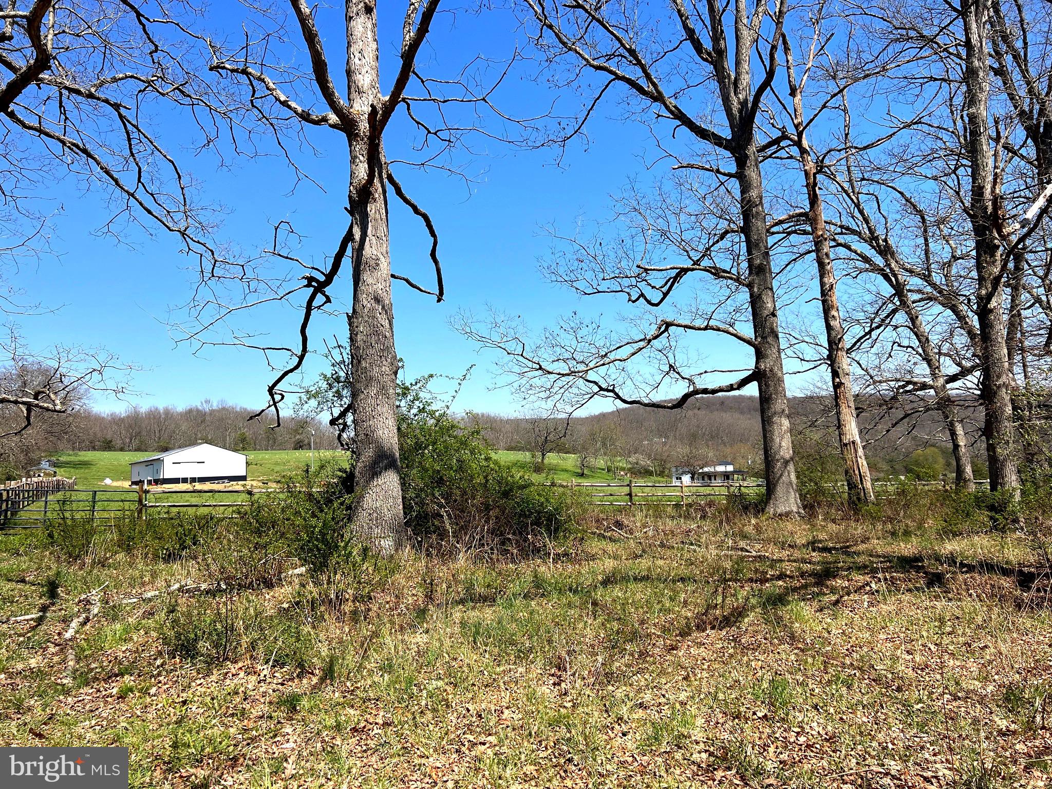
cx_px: 526
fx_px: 790
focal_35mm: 26
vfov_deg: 53.1
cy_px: 394
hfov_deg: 67.3
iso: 50
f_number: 1.5
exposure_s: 1/3831
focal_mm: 5.7
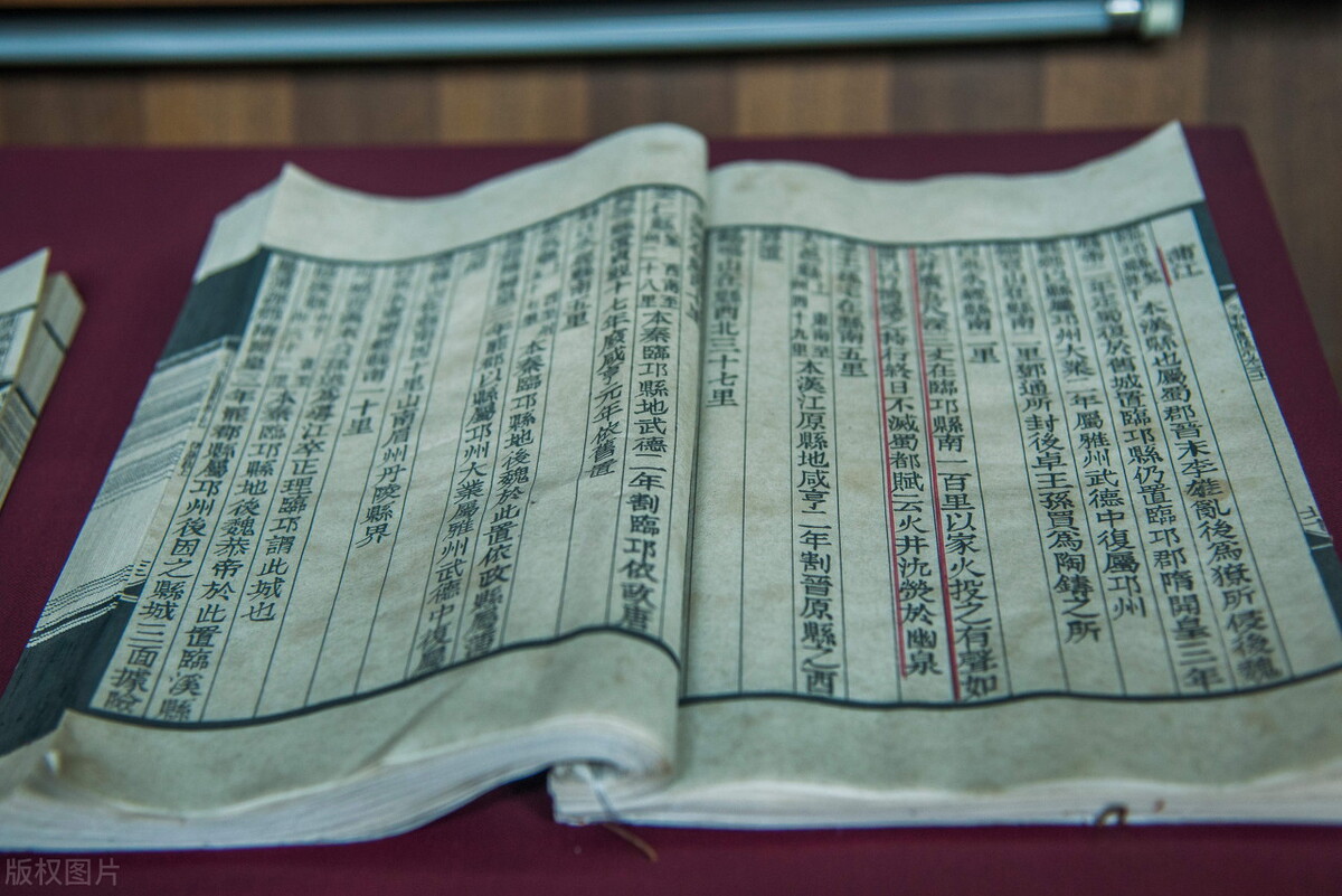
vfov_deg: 28.1
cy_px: 448
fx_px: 1790
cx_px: 671
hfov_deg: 41.1
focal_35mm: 48
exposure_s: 1/60
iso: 1250
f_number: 4
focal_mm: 48
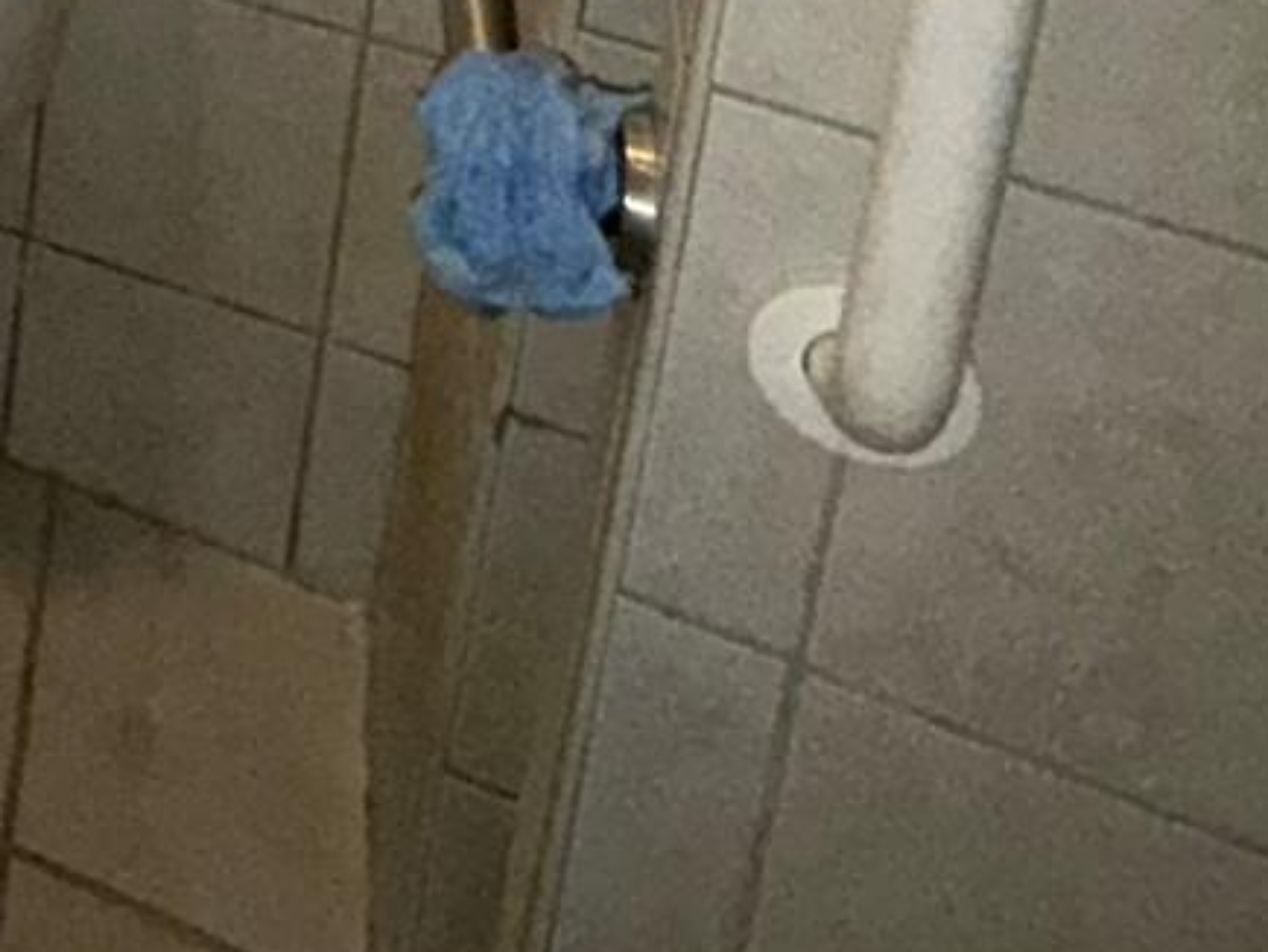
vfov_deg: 15.8
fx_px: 2419
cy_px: -1113
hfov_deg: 20.7
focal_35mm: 66
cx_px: -1005
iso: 125
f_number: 2.2
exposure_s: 1/60
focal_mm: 2.22
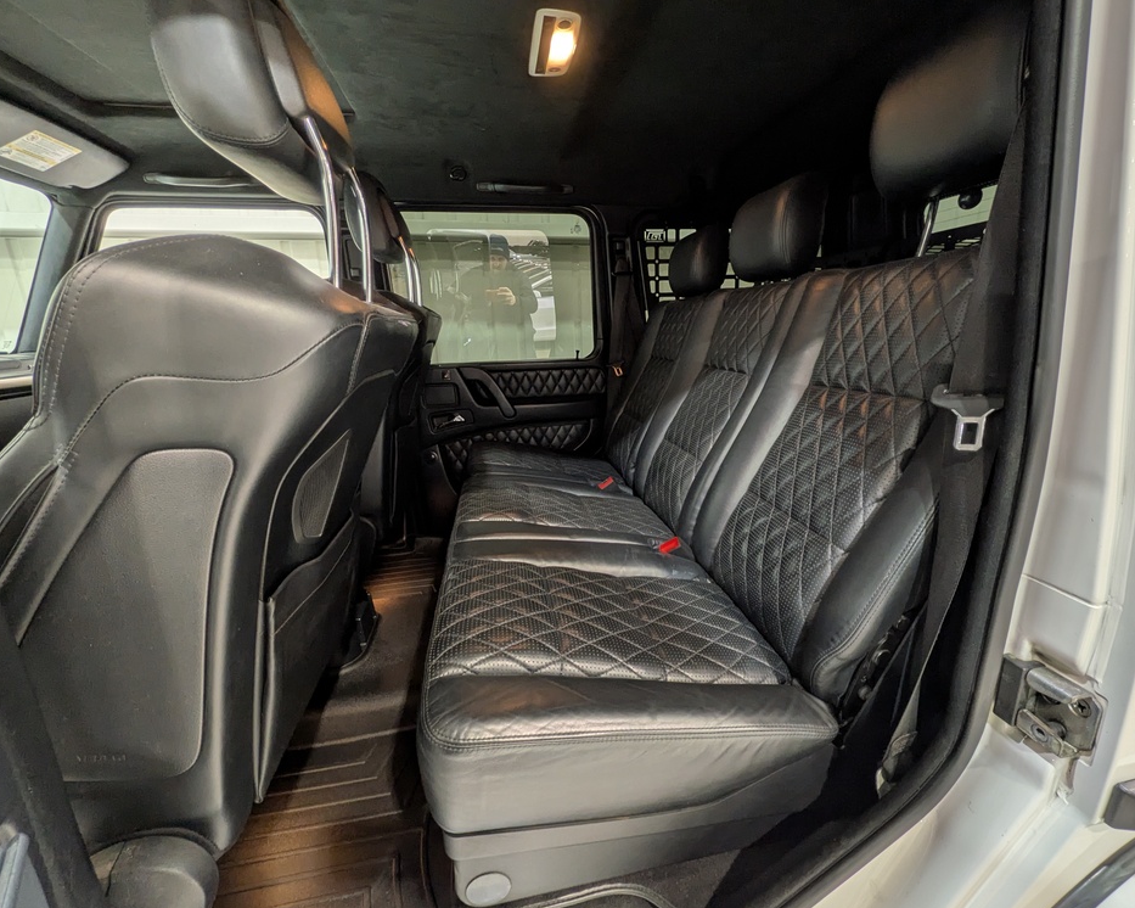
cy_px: 466
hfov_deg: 96.8
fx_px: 504
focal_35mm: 15
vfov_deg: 84.0
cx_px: 590
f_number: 2.2
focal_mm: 1.83
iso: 48
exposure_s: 1/25
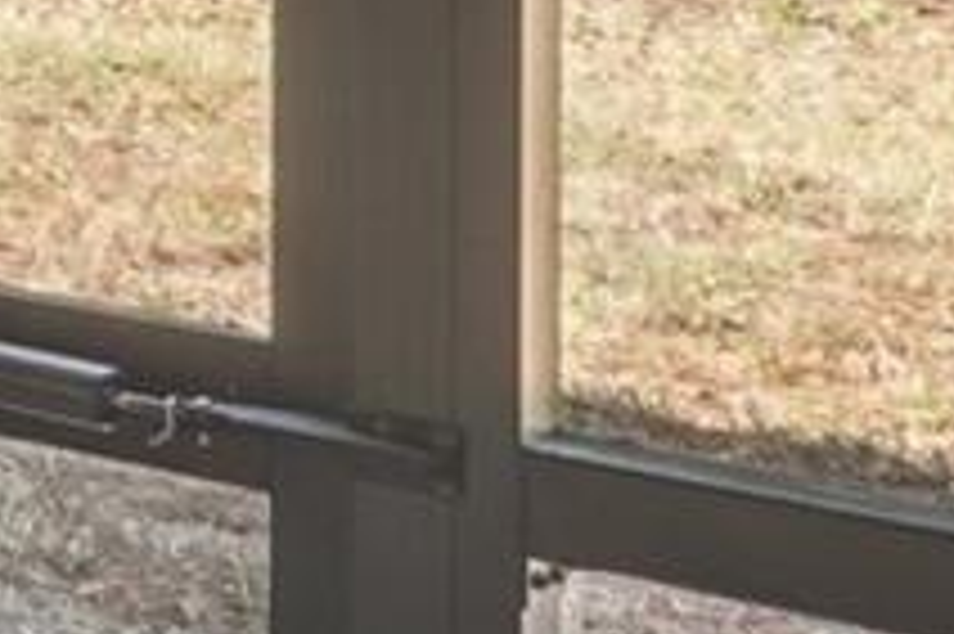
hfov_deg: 9.7
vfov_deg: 10.6
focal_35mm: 121
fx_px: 3204
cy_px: -504
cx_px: -2308
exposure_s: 1/25
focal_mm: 16
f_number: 8
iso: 400
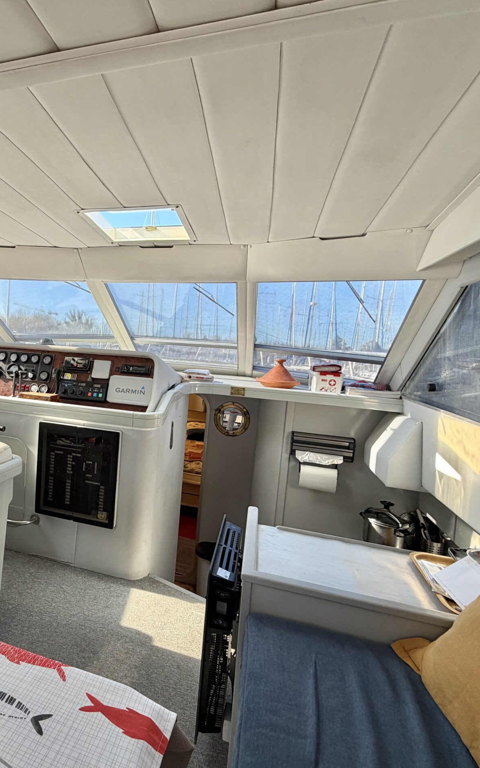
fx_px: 419
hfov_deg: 56.7
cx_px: 121
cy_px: 385
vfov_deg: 85.1
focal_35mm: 20
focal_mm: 2.22
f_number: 2.2
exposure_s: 1/121
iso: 64
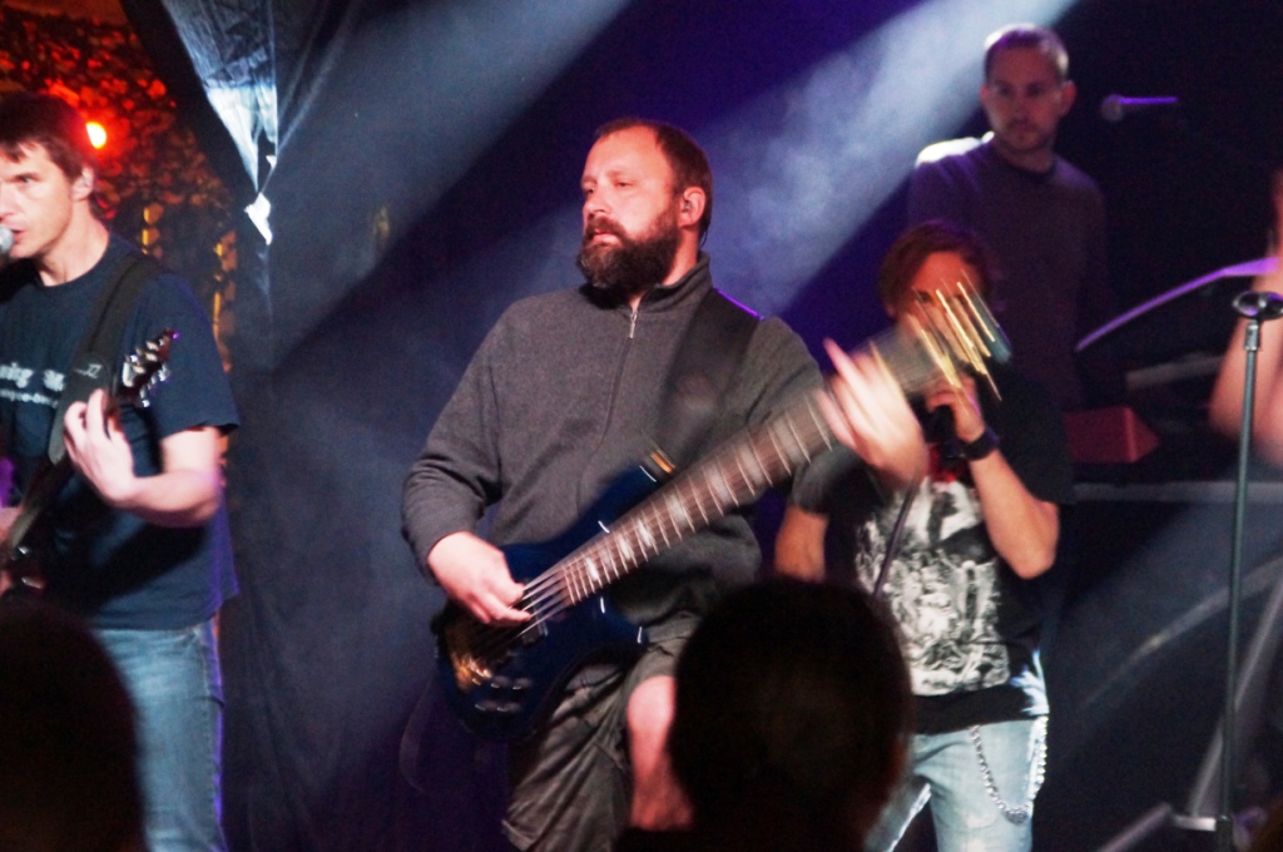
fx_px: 6941
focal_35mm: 195
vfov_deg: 7.0
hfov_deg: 10.6
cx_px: 642
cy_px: 426
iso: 3200
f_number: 5.6
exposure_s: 1/15
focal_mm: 130
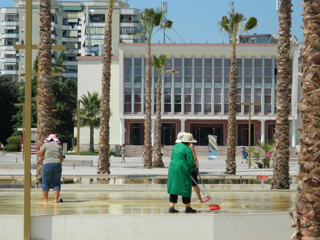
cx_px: 160
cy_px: 120
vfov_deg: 14.4
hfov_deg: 19.1
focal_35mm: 103
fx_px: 952
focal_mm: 18.6
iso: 80
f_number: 4.5
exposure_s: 1/800
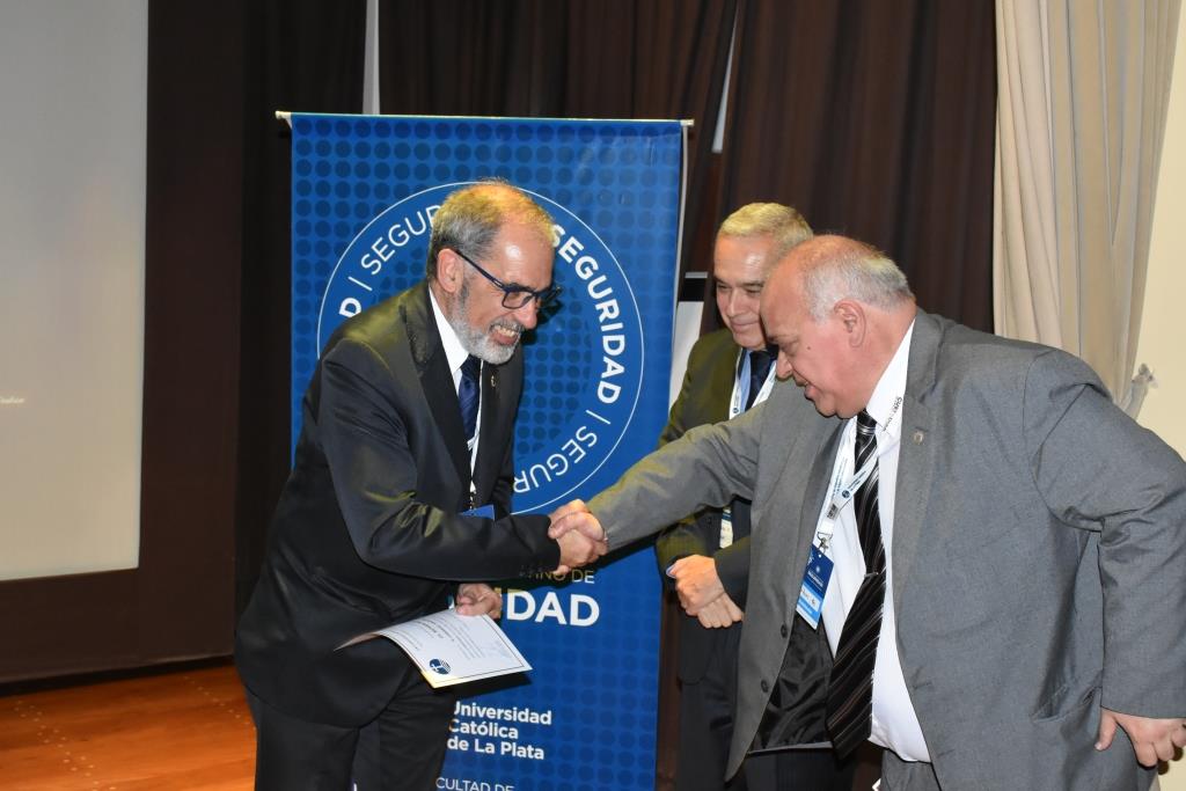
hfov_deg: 47.9
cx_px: 593
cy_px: 396
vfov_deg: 33.0
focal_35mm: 40
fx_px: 1334
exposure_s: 1/60
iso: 3200
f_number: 7.1
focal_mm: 27
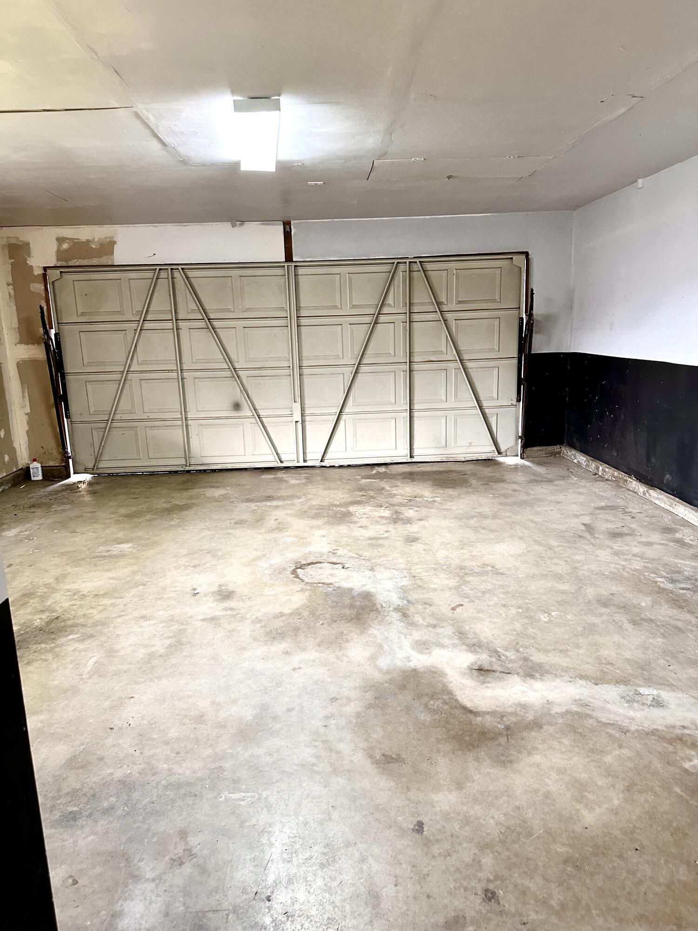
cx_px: 349
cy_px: 466
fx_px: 645
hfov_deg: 56.8
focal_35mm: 24
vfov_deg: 71.6
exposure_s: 1/60
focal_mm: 6.86
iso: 400
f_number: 1.78
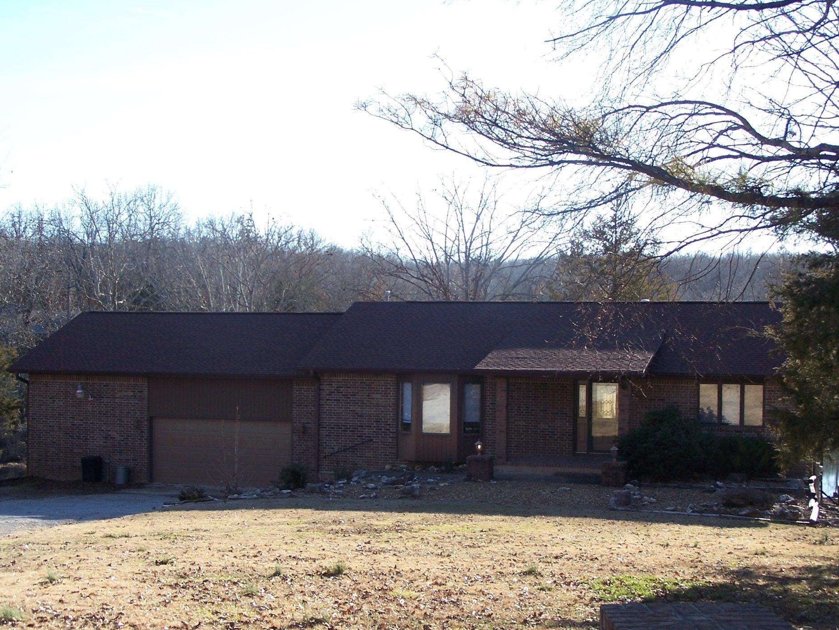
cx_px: 458
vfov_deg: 26.1
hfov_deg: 34.3
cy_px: 329
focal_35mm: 56
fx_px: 1357
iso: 80
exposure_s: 1/350
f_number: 3
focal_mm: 8.5
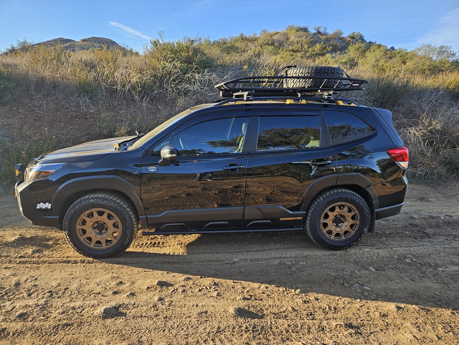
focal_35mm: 23
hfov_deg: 73.9
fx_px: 305
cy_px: 172
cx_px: 230
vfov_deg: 58.9
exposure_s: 1/283
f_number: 1.8
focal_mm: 5.4
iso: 25
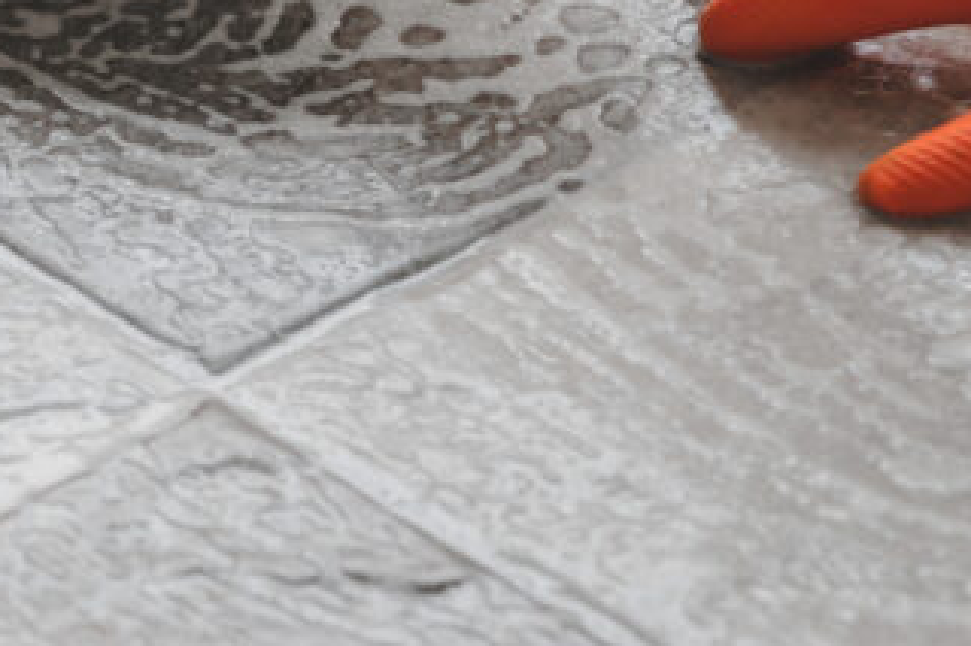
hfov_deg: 8.2
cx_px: 179
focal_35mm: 252
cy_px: -127
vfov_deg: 5.4
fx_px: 6793
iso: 200
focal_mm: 70
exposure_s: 1/60
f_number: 4.5
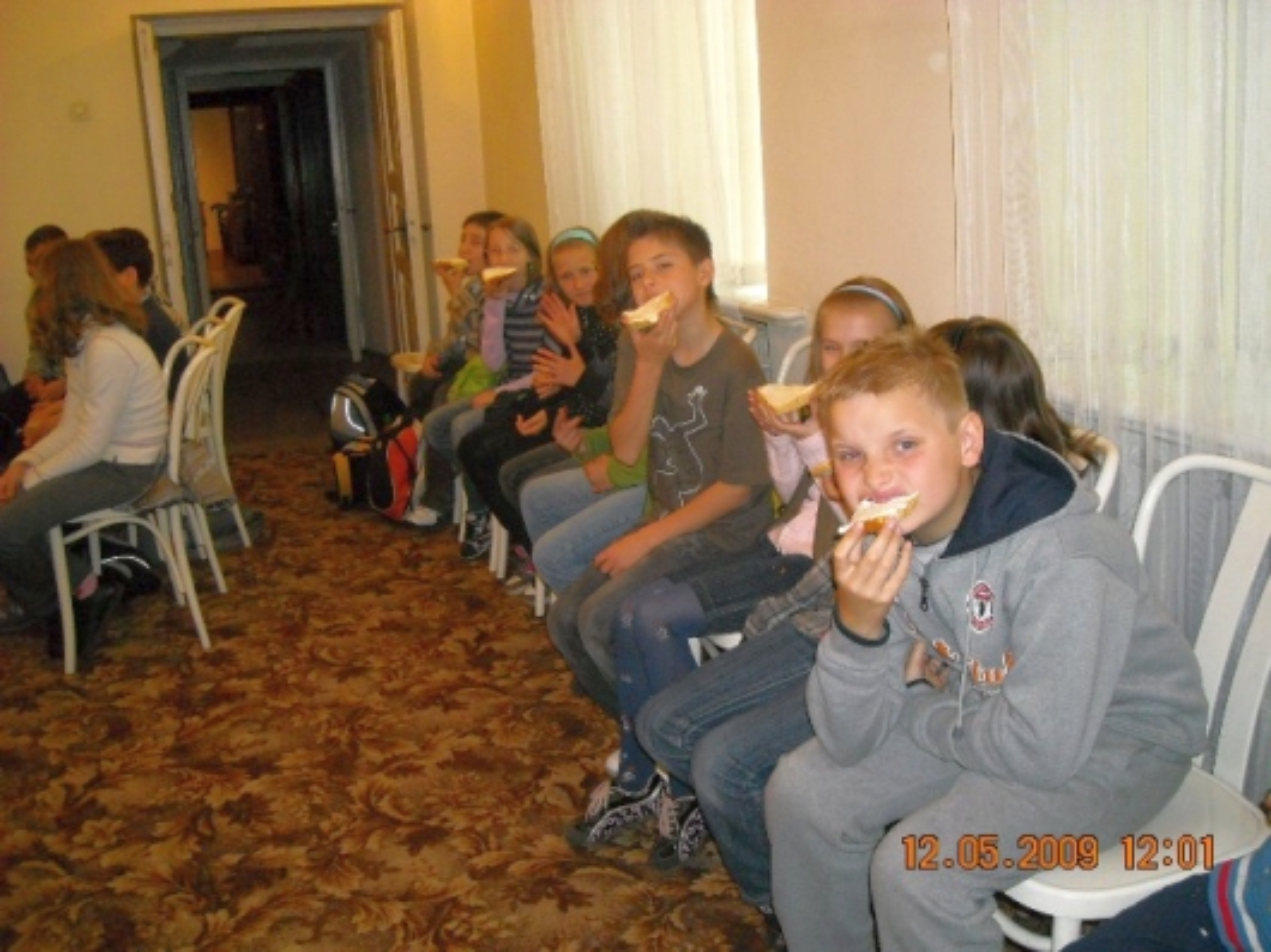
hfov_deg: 52.6
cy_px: 476
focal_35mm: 35
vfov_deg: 40.7
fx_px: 1285
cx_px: 636
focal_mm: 5.7
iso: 400
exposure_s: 1/60
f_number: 2.8
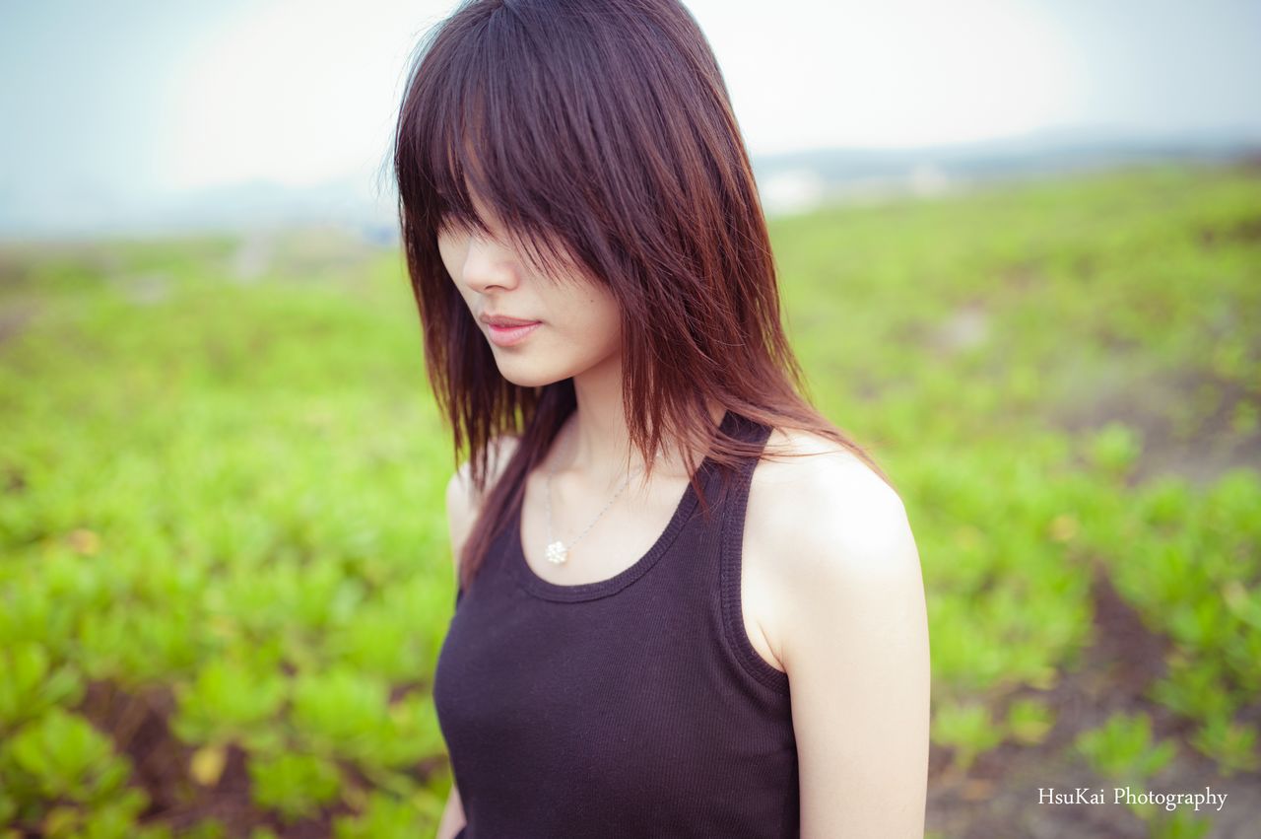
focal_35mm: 35
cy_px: 420
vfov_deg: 37.8
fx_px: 1225
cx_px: 630
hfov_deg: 54.5
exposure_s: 1/2000
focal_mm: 35
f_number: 2.2
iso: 100
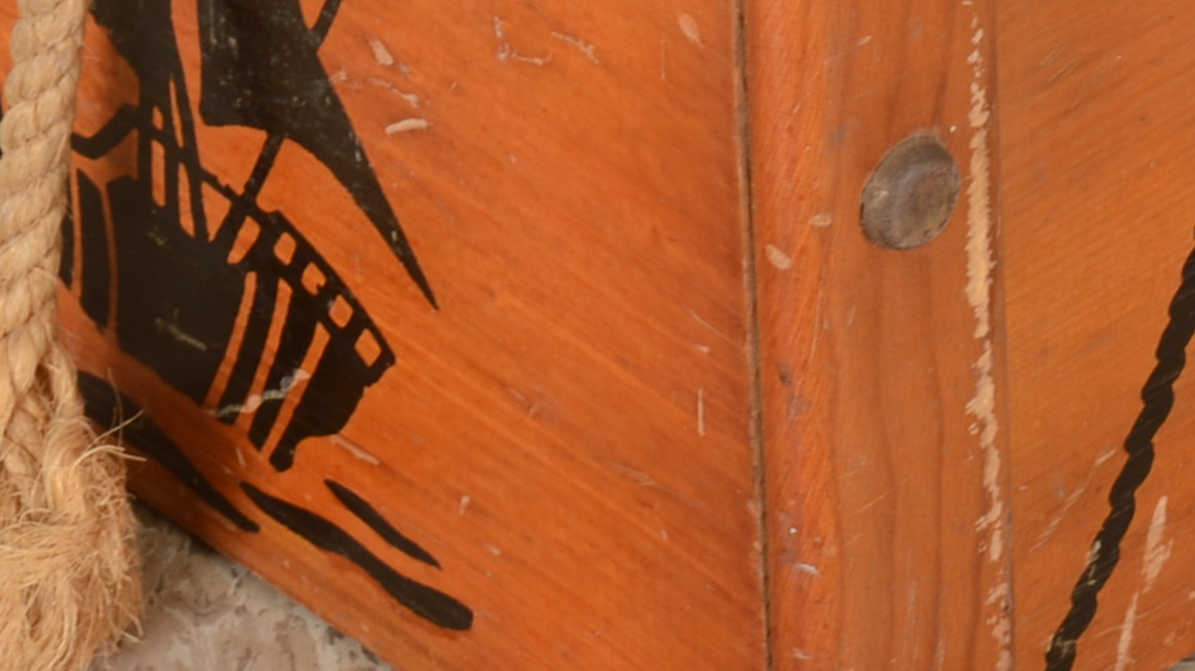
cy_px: -409
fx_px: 14778
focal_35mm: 466
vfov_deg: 2.6
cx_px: 812
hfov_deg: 4.6
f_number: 14
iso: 125
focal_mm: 105
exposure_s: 1/100
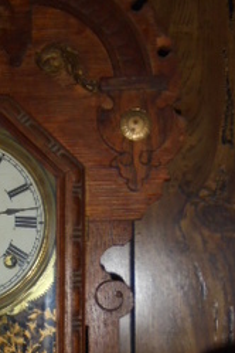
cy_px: 252
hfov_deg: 20.9
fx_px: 617
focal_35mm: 63
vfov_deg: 31.5
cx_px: 2
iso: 200
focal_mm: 4.6
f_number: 3.5
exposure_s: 1/30
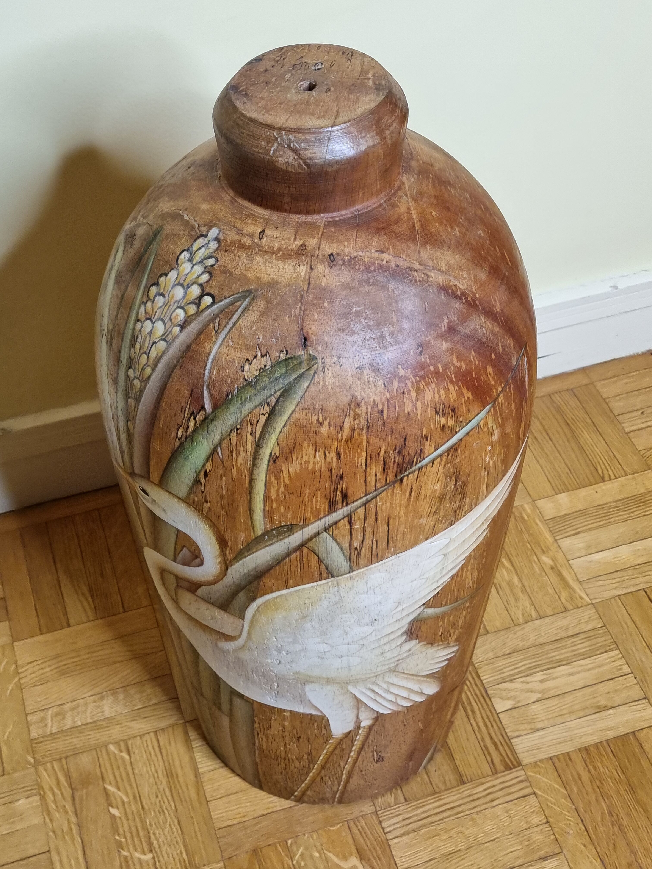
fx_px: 653
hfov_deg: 53.1
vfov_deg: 67.3
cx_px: 326
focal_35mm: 26
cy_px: 434
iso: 320
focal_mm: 5.4
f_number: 1.8
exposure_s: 1/100
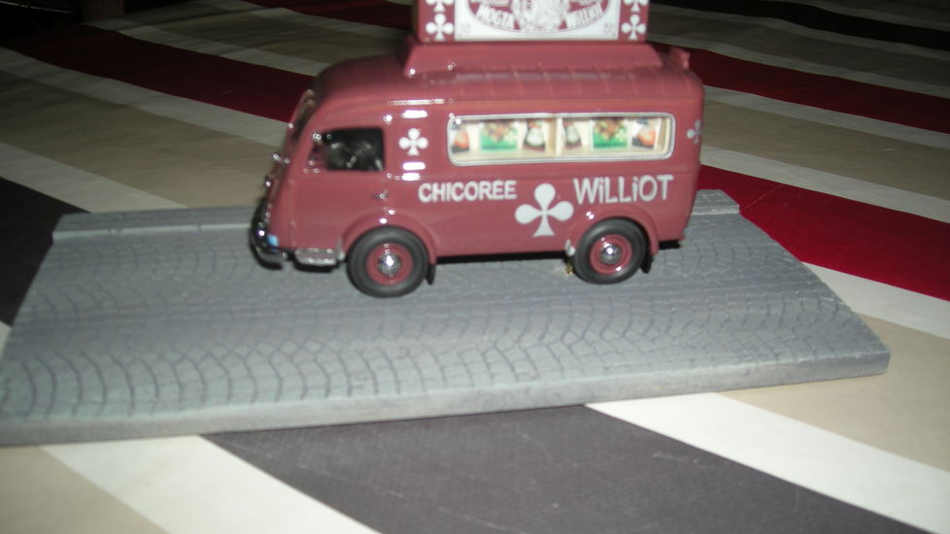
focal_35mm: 39
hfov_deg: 51.6
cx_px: 470
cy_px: 236
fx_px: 982
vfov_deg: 30.4
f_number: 2.8
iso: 50
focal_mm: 5.7
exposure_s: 1/60
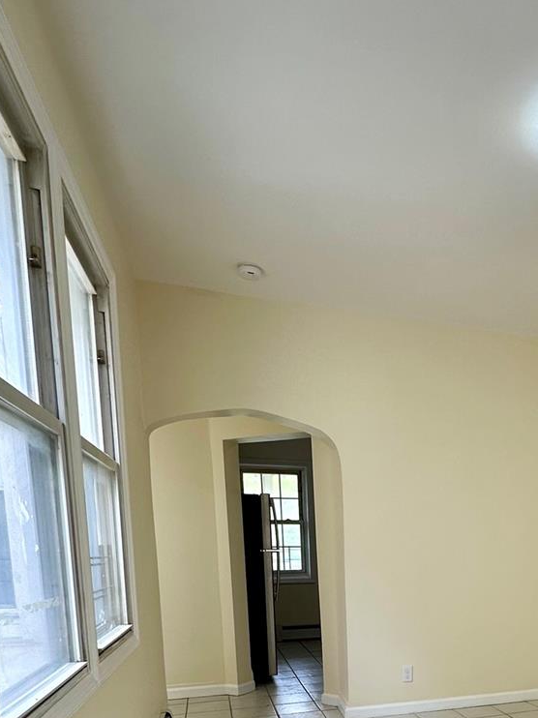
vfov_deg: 54.5
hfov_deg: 45.0
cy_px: 634
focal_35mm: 29
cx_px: 453
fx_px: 601
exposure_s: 1/99
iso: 50
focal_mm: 2.22
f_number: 2.2
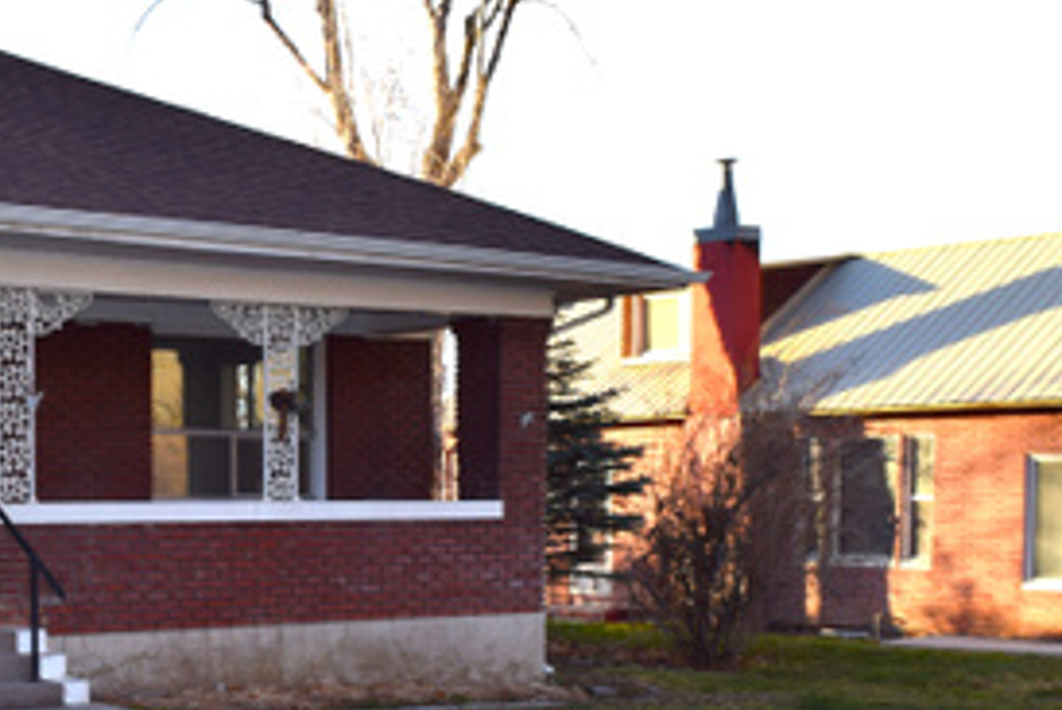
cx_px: 198
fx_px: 1859
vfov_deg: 21.0
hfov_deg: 31.0
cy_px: 673
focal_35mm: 63
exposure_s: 1/160
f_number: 6.3
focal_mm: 18
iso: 100
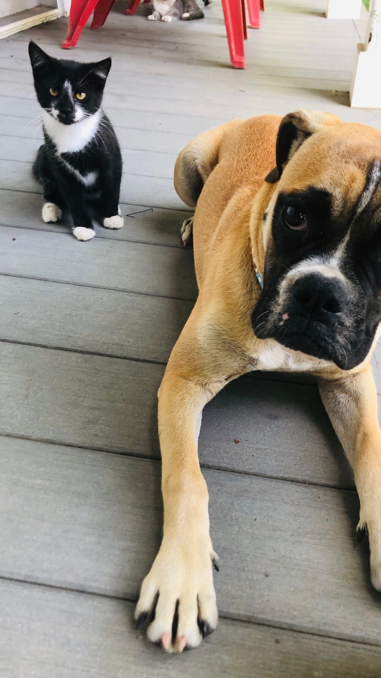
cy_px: 334
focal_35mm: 31
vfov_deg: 62.6
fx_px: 557
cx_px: 199
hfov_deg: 37.8
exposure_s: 1/120
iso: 80
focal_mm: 3.99
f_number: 1.8
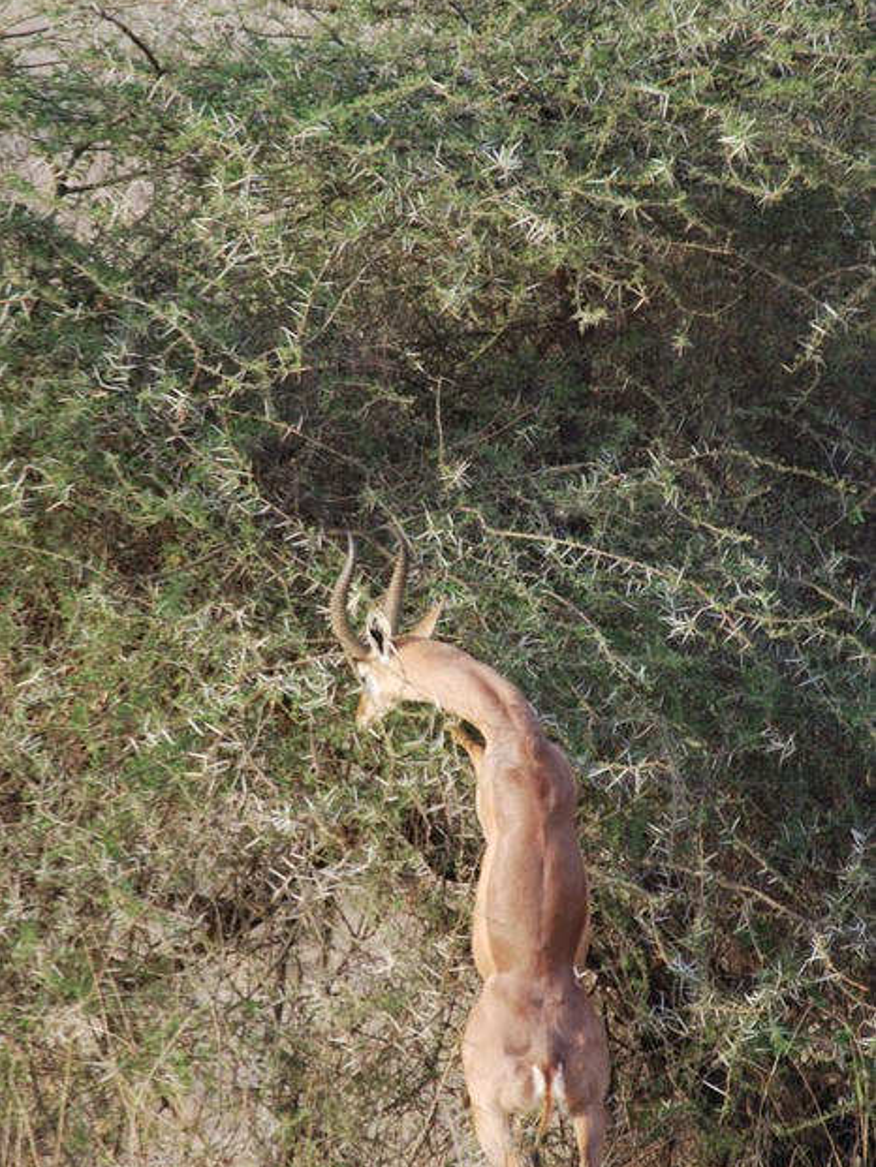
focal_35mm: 651
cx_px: 438
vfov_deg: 3.0
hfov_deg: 2.3
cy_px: 613
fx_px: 21958
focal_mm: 400
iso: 200
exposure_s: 1/100
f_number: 5.6
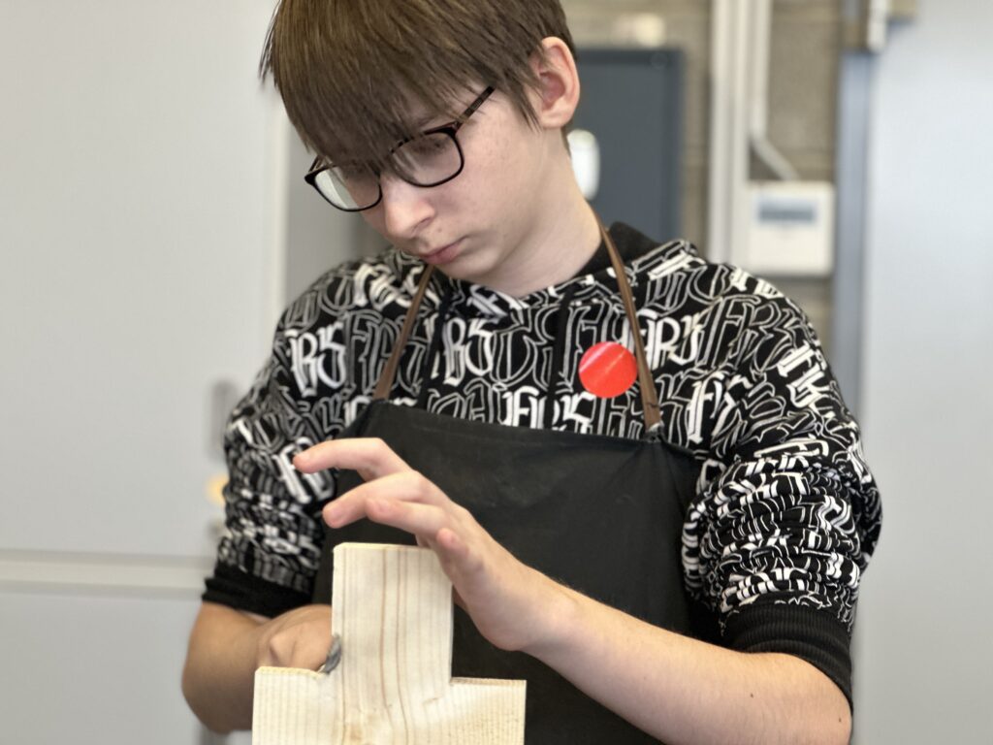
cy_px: 372
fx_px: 2209
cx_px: 496
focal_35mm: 77
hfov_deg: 25.3
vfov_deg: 19.1
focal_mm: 9
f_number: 2.8
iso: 250
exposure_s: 1/33
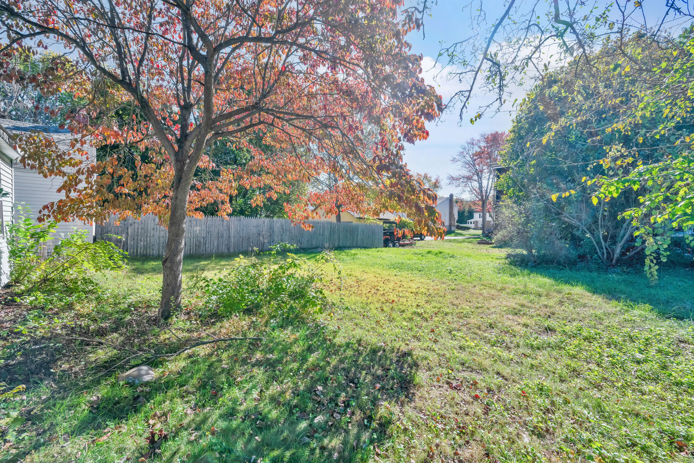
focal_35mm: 14
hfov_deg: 104.3
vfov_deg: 81.2
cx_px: 347
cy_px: 232
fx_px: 270
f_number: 9
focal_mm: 14
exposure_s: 1/1000
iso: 640
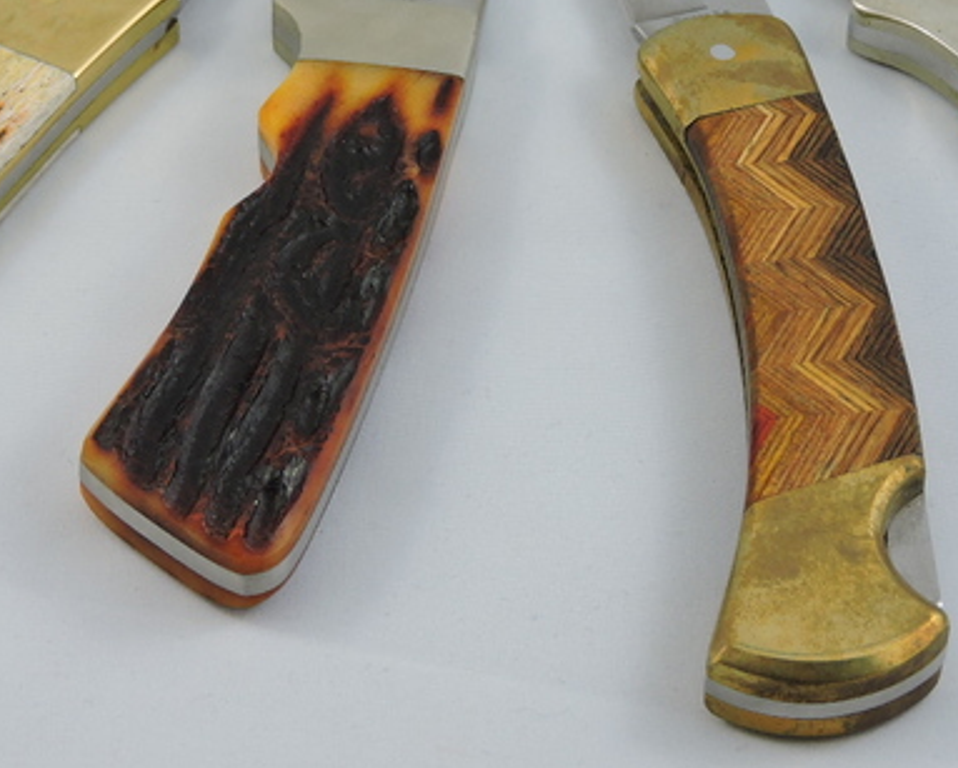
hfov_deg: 15.0
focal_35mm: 128
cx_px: 471
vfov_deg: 12.0
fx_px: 3632
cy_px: 145
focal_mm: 11.6
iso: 100
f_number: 4.2
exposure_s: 1/40
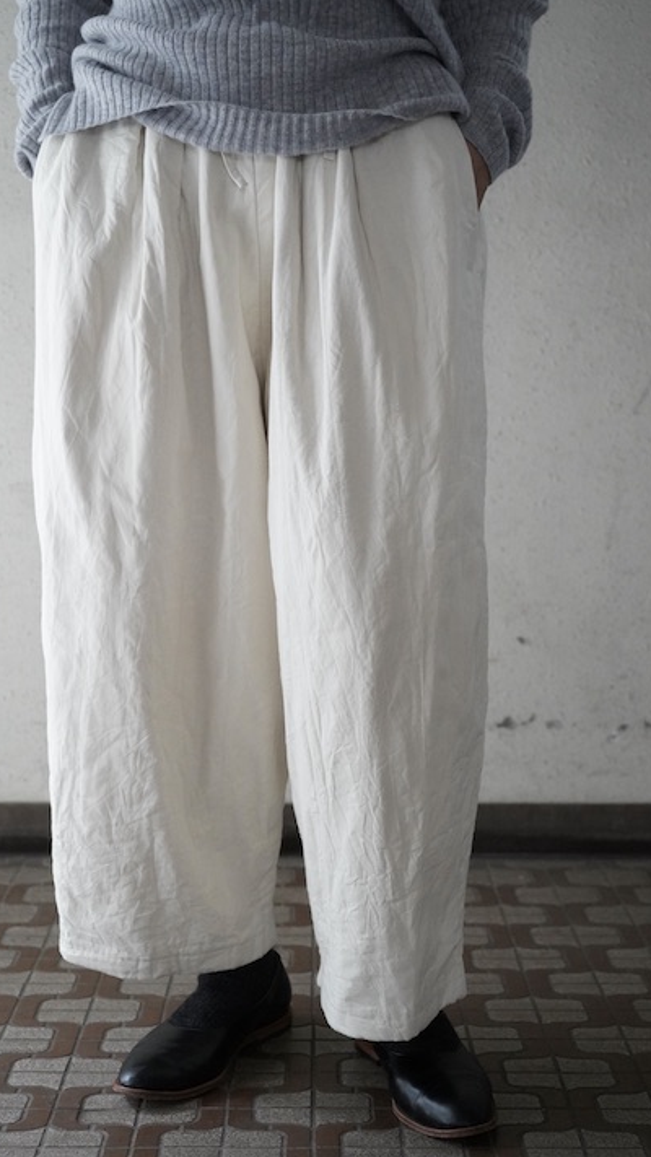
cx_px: 321
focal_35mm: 52
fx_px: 1596
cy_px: 573
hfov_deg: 23.1
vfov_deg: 39.9
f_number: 4.5
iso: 10000
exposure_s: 1/160
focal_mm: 49
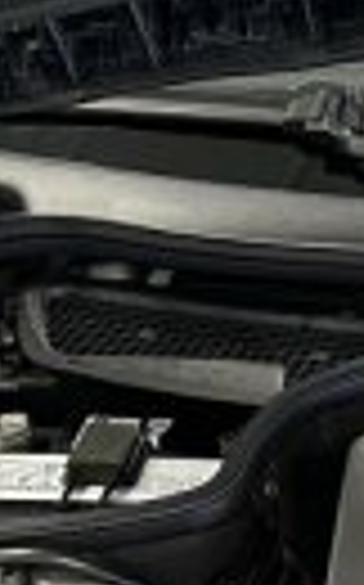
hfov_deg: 9.6
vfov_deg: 14.5
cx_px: 786
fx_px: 1988
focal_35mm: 125
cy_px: 1076
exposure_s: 1/60
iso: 400
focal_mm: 6.86
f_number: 1.78
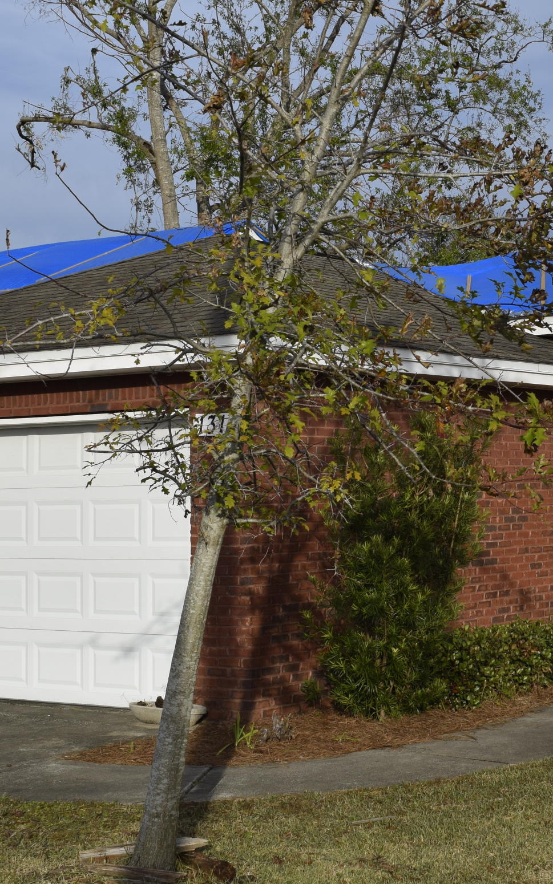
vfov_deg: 28.9
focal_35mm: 71
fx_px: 1712
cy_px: 351
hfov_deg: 18.0
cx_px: 536
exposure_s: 1/500
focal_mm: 24
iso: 200
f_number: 11
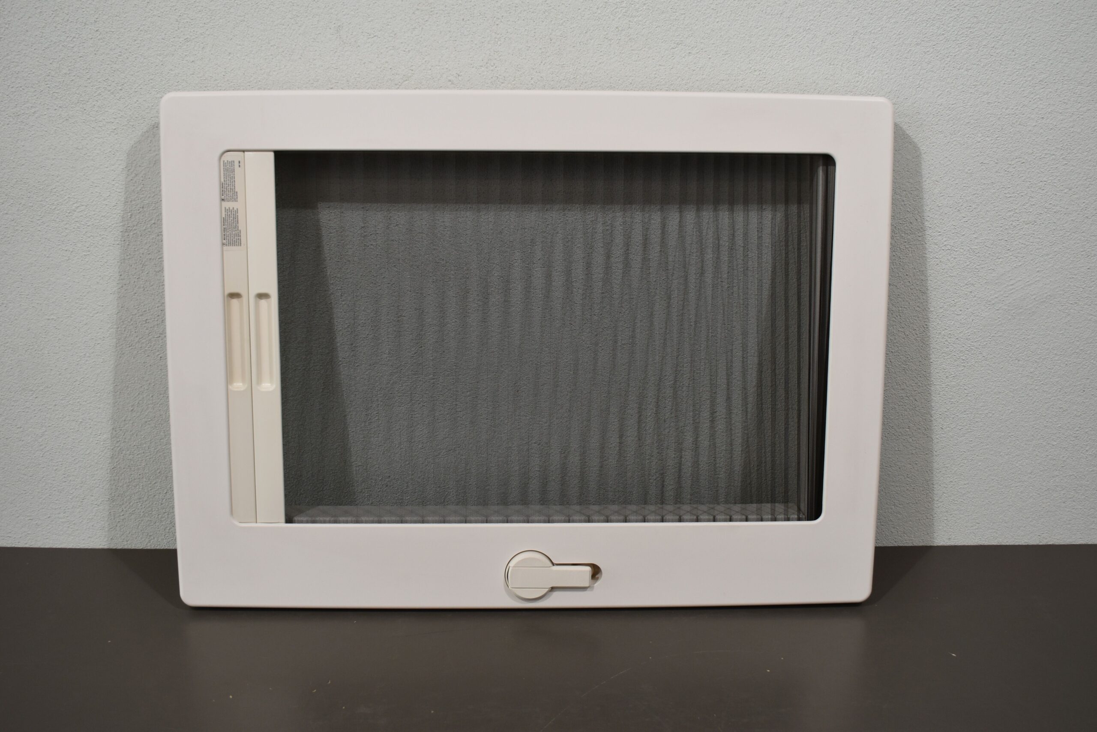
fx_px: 1188
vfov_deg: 34.2
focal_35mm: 39
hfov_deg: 49.6
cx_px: 548
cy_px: 366
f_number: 5.6
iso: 360
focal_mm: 26
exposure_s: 1/125
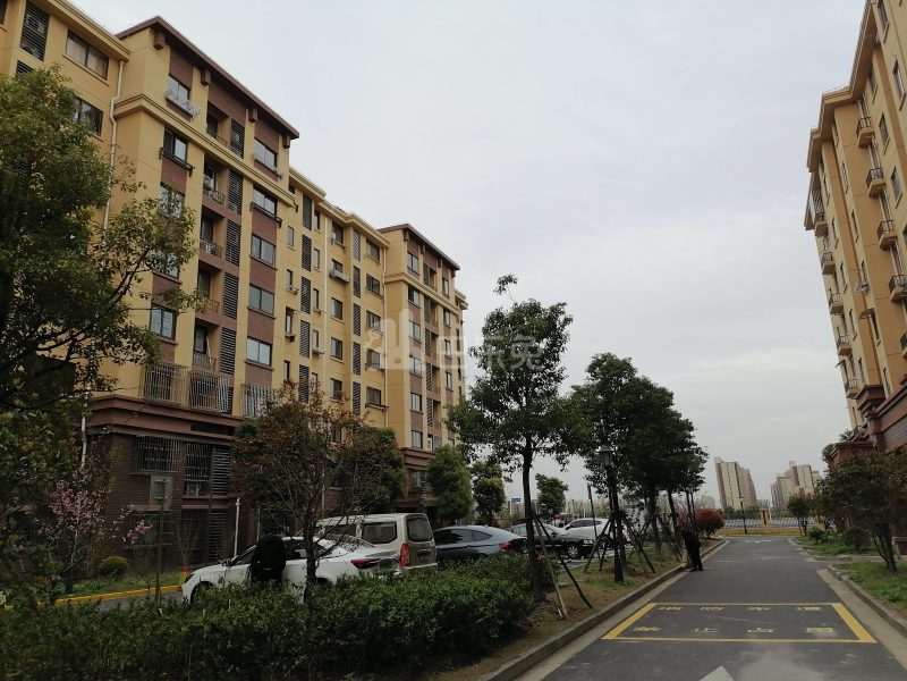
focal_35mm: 27
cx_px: 454
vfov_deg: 51.4
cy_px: 340
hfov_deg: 65.3
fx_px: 707
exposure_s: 1/1269
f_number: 1.8
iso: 50
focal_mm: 5.3
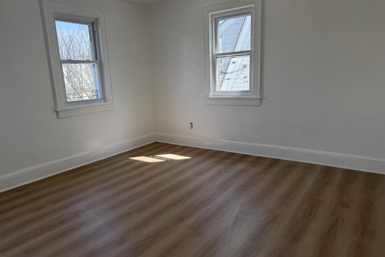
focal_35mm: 25
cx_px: 192
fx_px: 267
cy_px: 136
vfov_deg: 51.2
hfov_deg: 71.5
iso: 100
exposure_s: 1/677
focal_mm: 6.76
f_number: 1.78
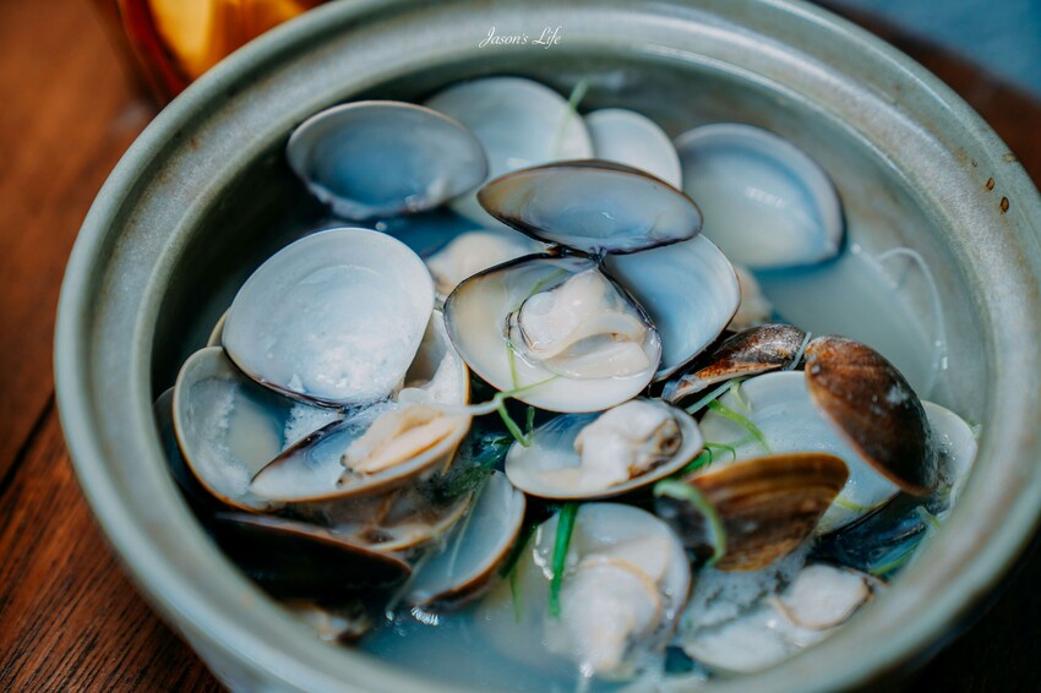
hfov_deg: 28.9
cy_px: 346
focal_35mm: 70
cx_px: 520
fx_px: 2023
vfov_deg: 19.4
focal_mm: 70
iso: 100
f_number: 2.8
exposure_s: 1/100
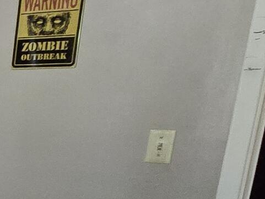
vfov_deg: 17.5
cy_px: 228
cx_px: -443
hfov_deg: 13.2
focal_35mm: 81
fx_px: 620
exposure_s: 1/60
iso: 500
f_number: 2.2
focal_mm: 2.2
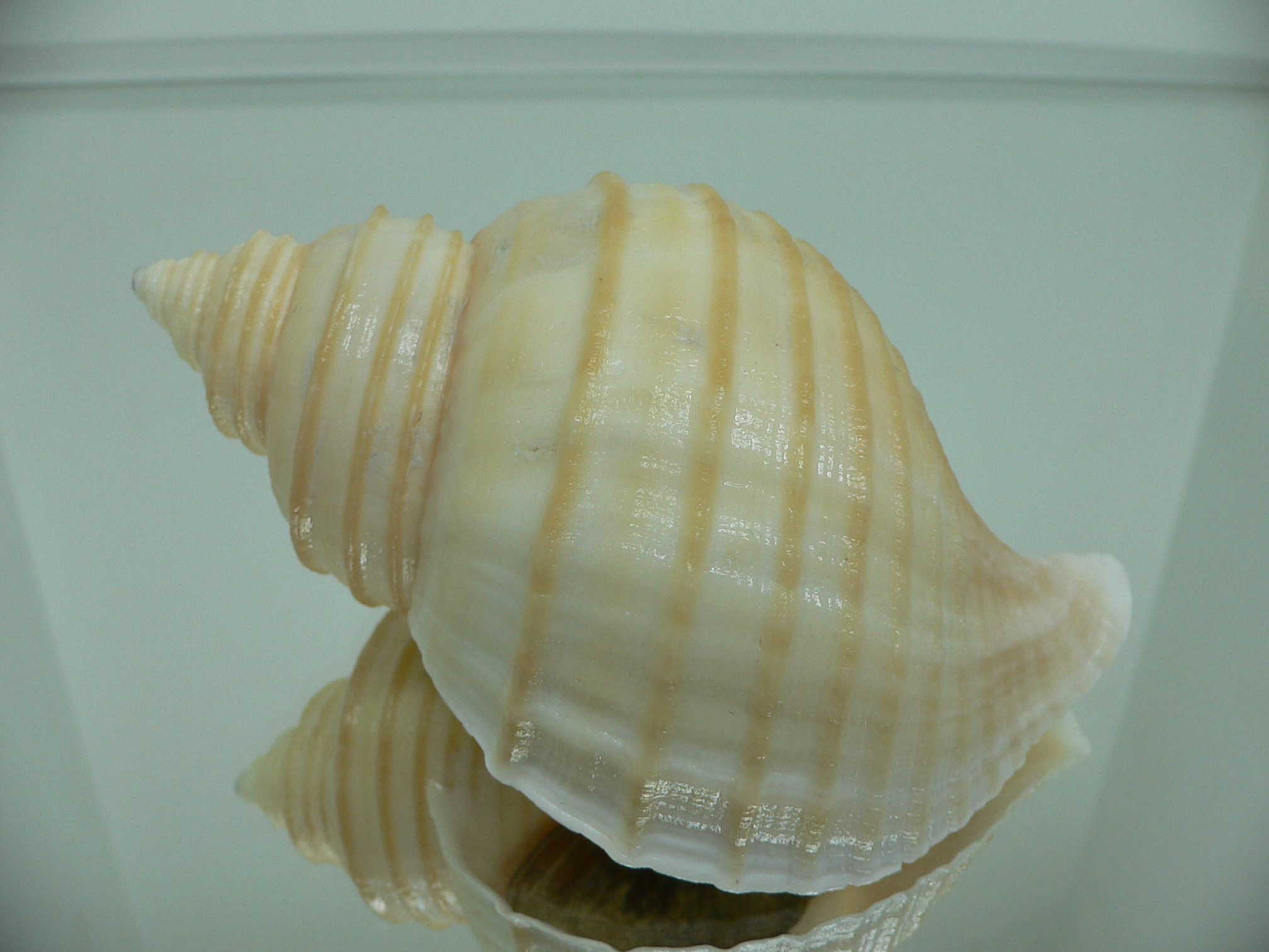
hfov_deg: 52.6
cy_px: 476
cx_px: 634
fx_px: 1283
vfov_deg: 40.7
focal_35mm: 35
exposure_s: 1/60
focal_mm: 4.6
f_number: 2.8
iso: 100
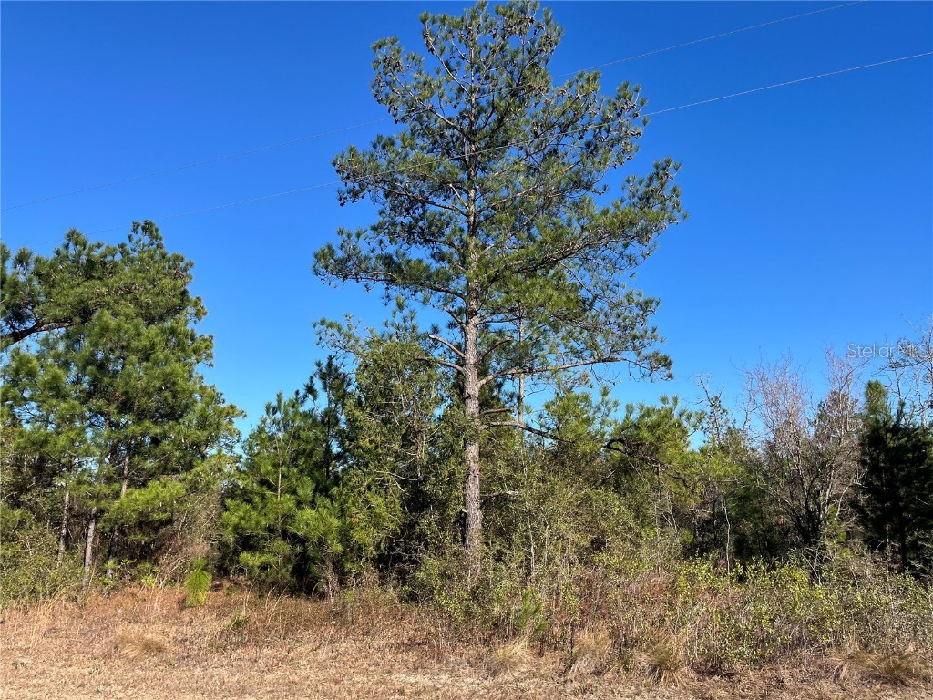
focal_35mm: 26
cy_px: 350
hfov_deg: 67.3
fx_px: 701
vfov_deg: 53.1
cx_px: 466
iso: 50
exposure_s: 1/2137
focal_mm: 5.1
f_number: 1.6
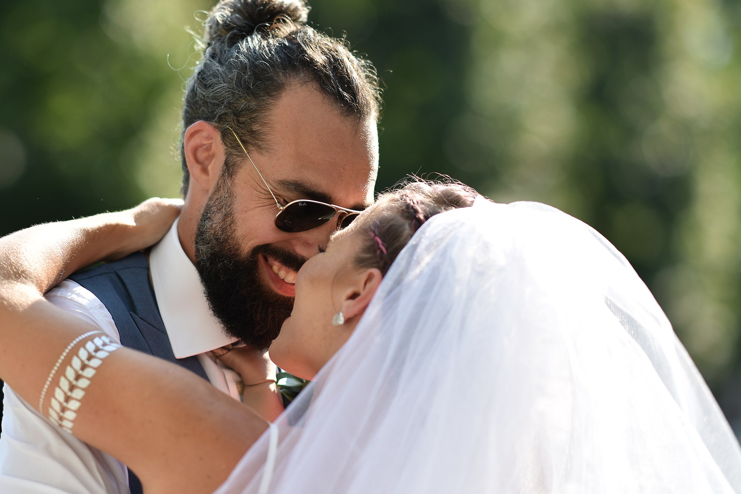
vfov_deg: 8.6
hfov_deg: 12.9
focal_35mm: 159
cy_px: 306
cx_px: 284
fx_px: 3273
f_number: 1.8
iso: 80
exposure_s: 1/1600
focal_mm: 105
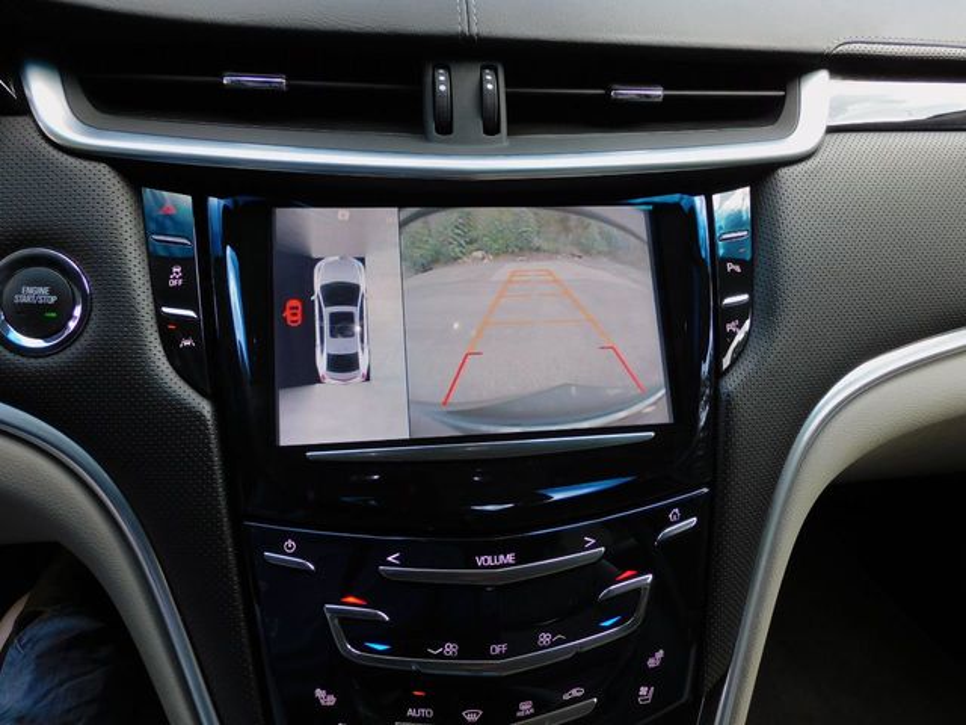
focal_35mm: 24
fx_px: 670
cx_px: 483
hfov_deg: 71.6
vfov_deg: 56.8
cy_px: 362
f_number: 3.3
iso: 125
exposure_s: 1/100
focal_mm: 4.3
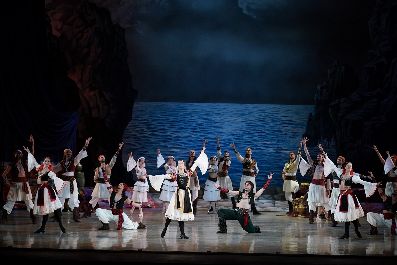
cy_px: 132
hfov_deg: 18.3
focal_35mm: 112
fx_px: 1235
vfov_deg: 12.2
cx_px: 198
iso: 500
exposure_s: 1/640
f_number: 1.2
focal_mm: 75
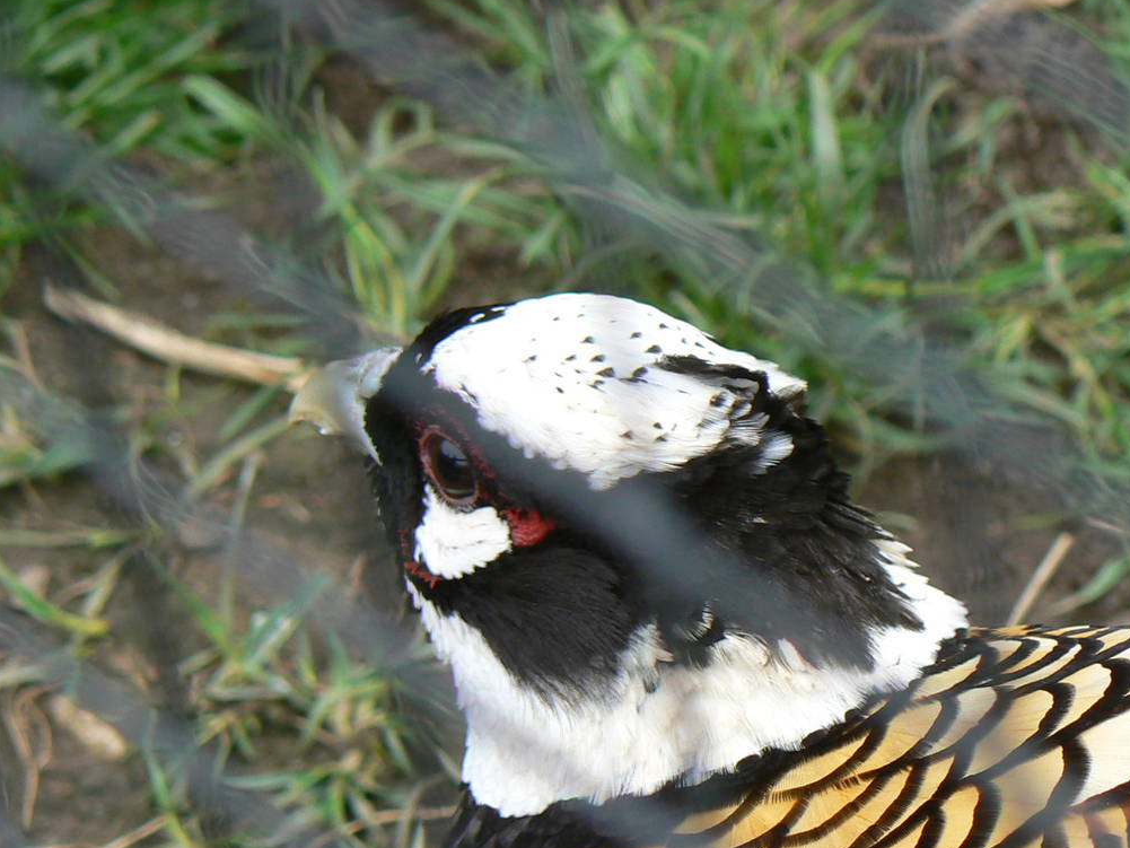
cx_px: 594
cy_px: 665
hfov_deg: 9.7
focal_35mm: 203
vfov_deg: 7.3
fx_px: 6627
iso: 80
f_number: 4
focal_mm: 21.2
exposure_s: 1/125
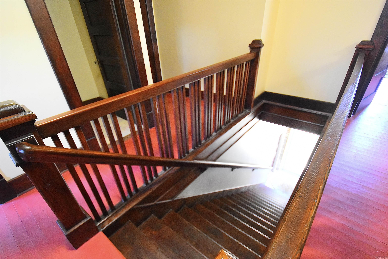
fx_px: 178
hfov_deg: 95.0
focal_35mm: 16
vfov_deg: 72.1
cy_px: 130
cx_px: 194
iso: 2200
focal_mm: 11
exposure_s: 1/60
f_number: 3.5
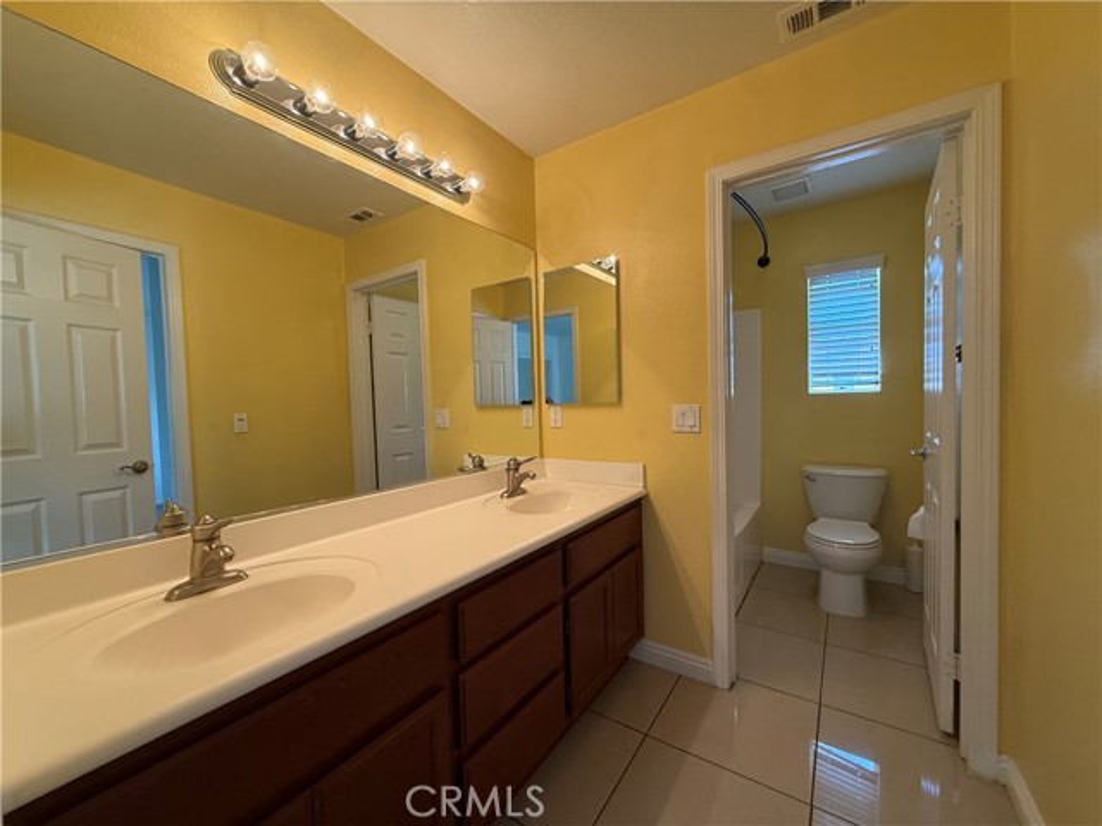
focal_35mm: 14
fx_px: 446
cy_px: 413
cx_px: 551
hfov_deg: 102.1
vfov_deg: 85.7
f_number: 2.2
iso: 200
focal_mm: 2.22
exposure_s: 1/120
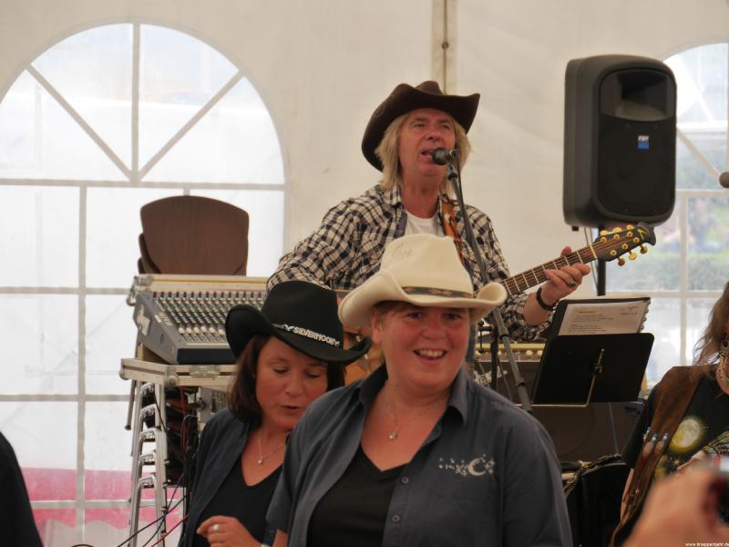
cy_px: 274
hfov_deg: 11.8
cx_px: 364
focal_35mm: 168
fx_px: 3538
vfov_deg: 8.8
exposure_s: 1/160
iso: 200
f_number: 5.8
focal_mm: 84
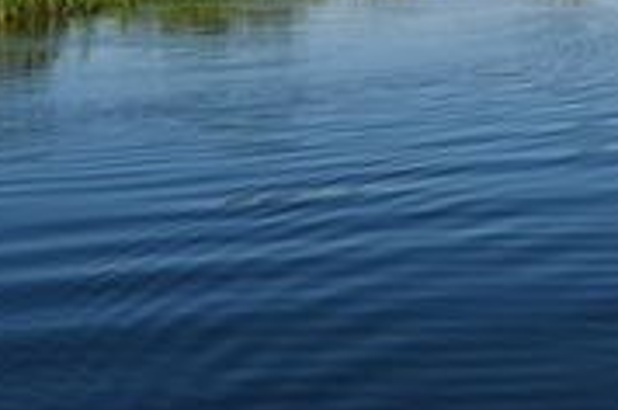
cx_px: 566
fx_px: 1302
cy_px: -85
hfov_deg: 25.8
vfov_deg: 17.1
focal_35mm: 76
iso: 100
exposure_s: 1/320
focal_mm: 18
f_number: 9
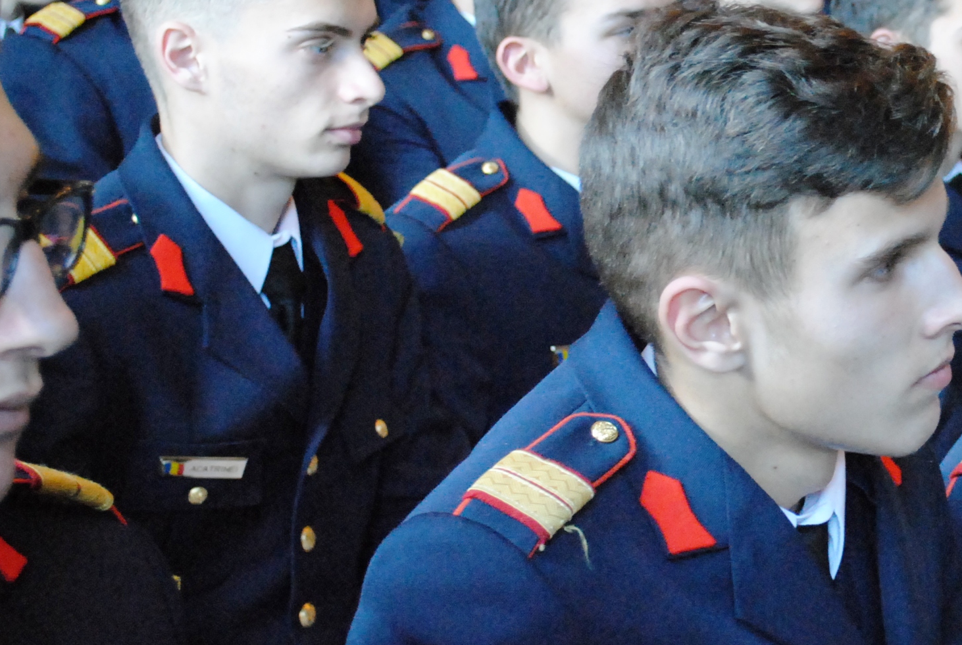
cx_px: 923
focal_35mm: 107
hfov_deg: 18.6
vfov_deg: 12.8
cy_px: 186
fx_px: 2865
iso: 1600
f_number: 5
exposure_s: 1/30
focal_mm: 36
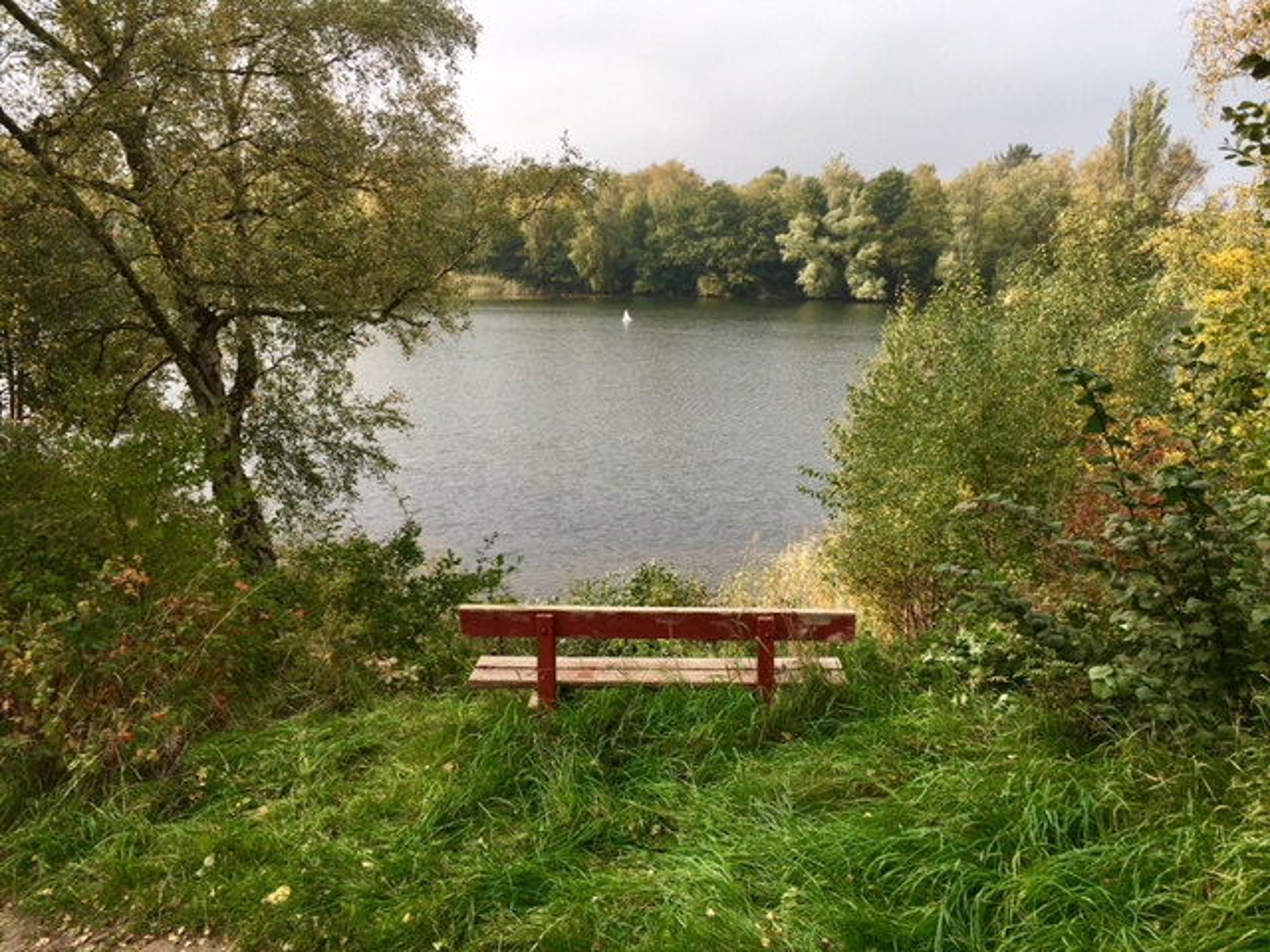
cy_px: 476
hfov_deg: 61.7
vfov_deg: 48.2
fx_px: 1064
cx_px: 635
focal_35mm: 29
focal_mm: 4.15
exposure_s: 1/905
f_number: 2.2
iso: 25
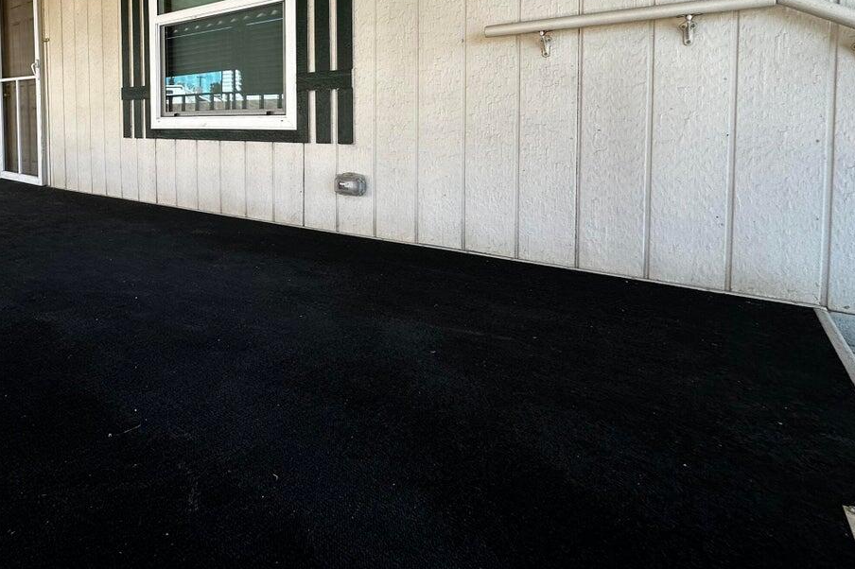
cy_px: 138
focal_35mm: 22
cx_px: 247
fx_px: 522
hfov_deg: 74.7
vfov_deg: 54.4
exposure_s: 1/123
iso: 40
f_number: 2.2
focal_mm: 2.22
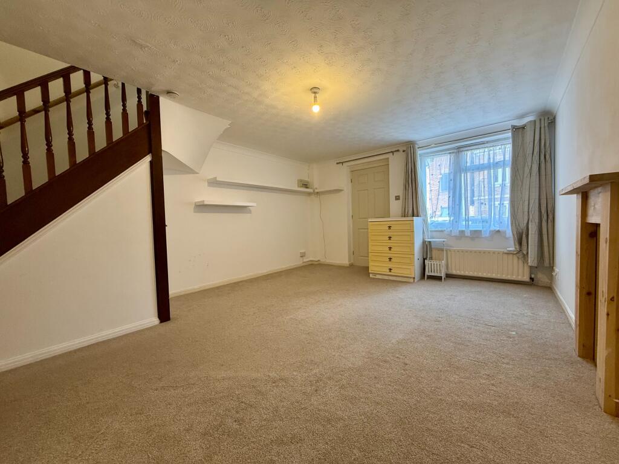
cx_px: 310
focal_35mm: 14
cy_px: 232
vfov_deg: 85.7
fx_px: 250
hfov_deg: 102.1
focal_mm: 2.22
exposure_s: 1/99
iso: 250
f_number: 2.2
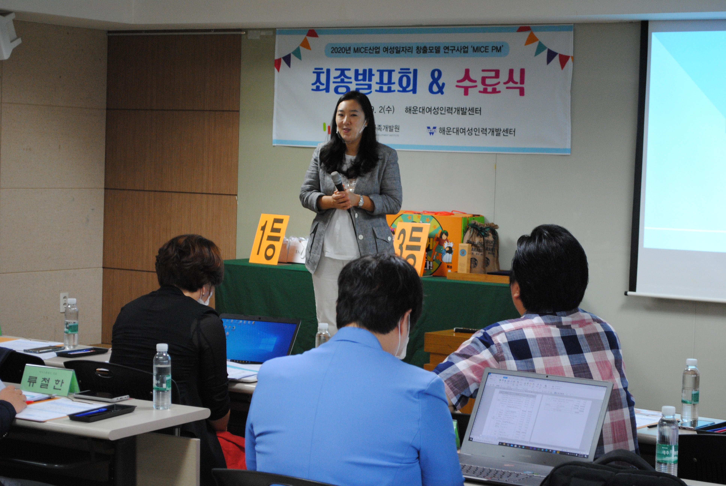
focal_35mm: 82
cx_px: 363
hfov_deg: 24.6
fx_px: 1666
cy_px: 243
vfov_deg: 16.6
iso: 640
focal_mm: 55
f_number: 5.6
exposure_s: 1/30
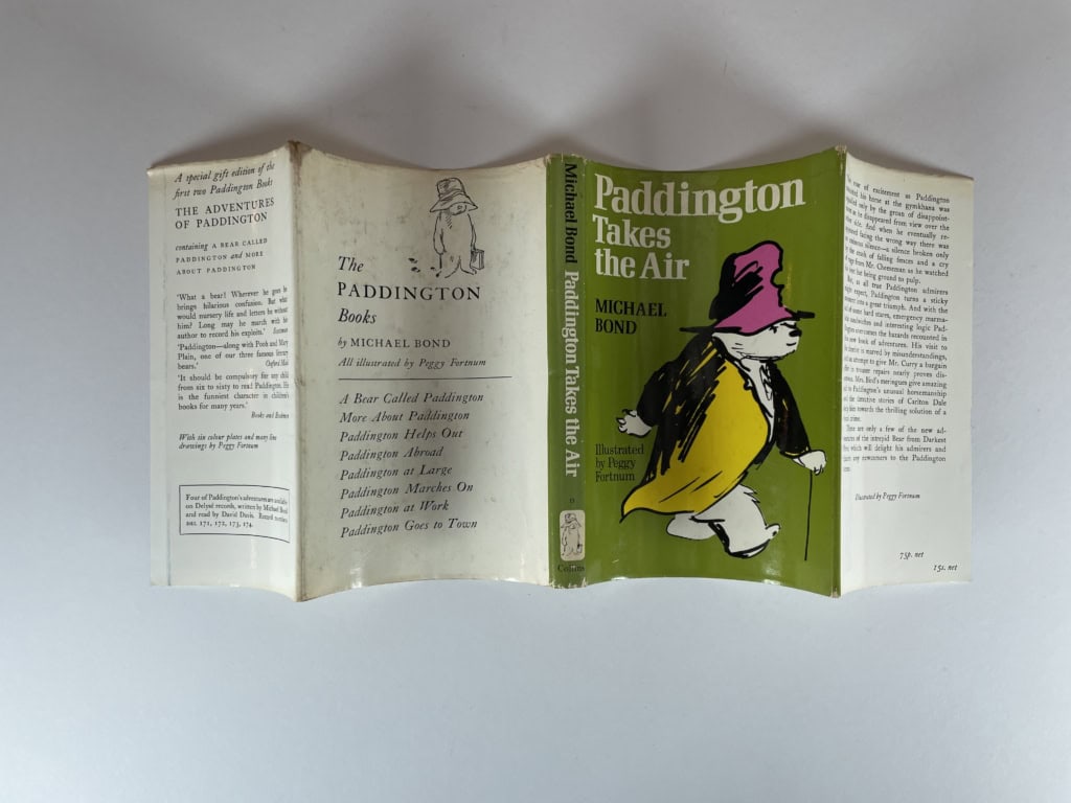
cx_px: 536
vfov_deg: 53.1
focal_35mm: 26
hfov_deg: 67.3
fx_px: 804
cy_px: 402
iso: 32
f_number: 1.6
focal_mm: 4.2
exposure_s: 1/100
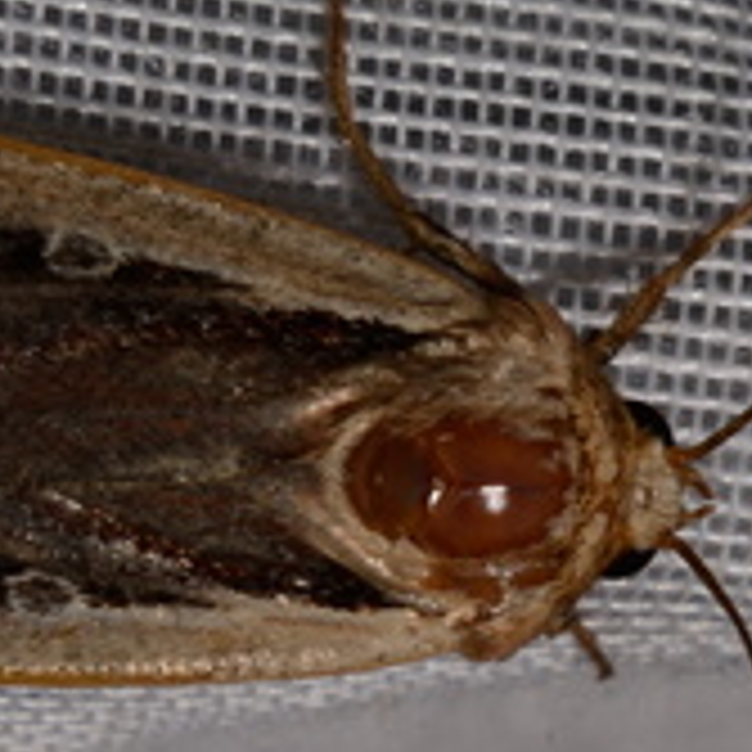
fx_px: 12584
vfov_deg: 3.4
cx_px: 86
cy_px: 401
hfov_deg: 3.4
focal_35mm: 512
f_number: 25
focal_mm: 85
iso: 100
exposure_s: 1/60
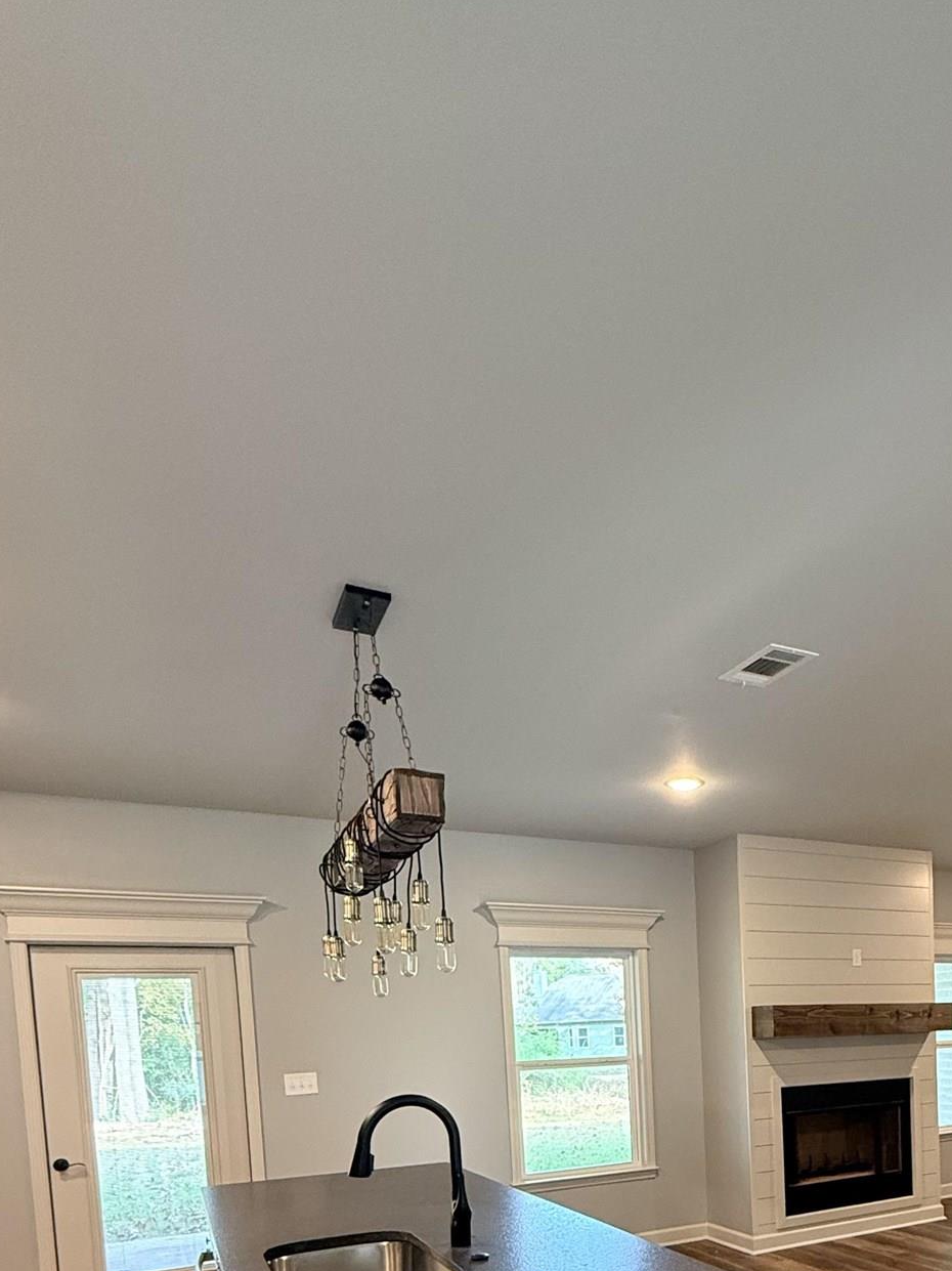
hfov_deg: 49.9
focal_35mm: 26
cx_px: 762
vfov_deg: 59.2
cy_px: 1101
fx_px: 954
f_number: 2.2
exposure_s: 1/60
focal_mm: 2.22
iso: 400
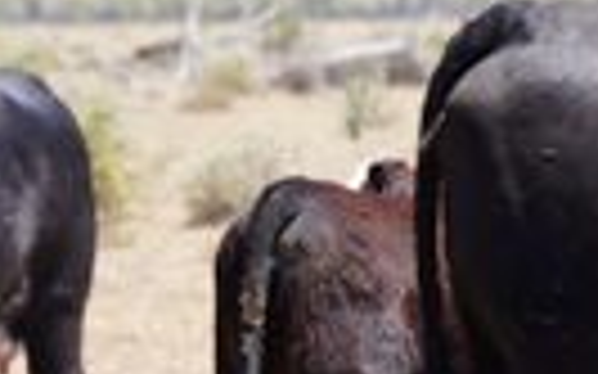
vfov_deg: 3.0
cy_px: 347
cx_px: 886
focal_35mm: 438
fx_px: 7128
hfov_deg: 4.8
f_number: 4.5
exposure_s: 1/400
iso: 100
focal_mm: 95
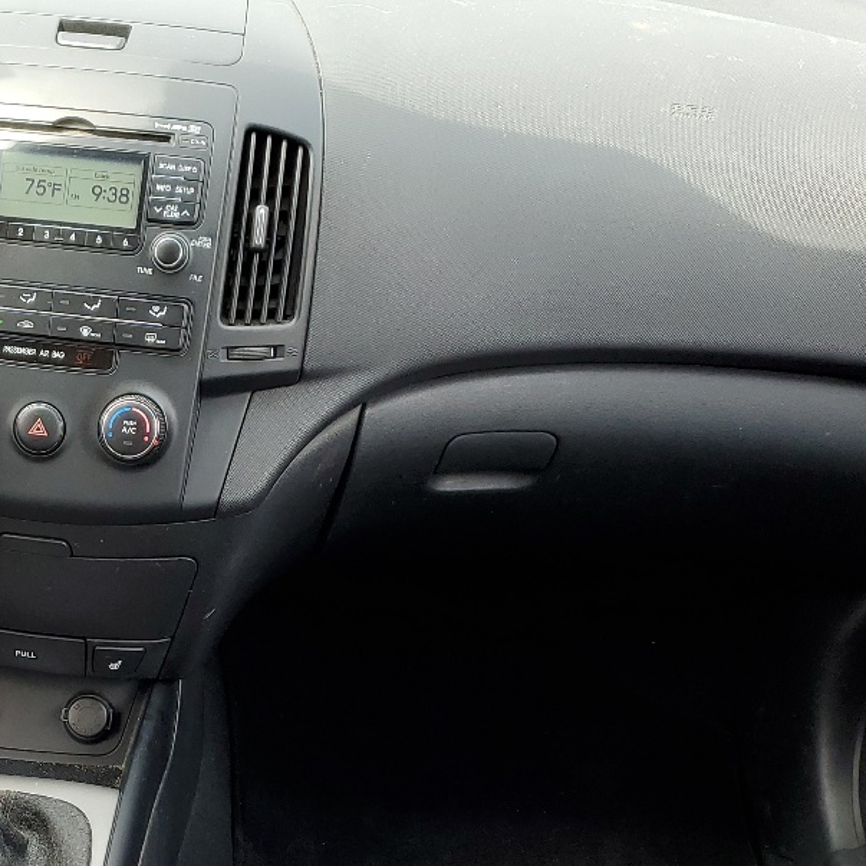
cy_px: 709
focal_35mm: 61
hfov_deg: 26.8
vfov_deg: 27.5
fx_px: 1727
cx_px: 22
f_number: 1.5
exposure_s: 1/233
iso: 50
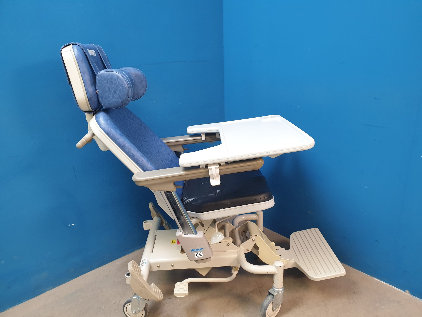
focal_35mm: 26
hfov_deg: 67.3
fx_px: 317
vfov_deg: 53.1
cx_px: 211
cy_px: 158
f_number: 2.4
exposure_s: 1/33
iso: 250
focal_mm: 4.3
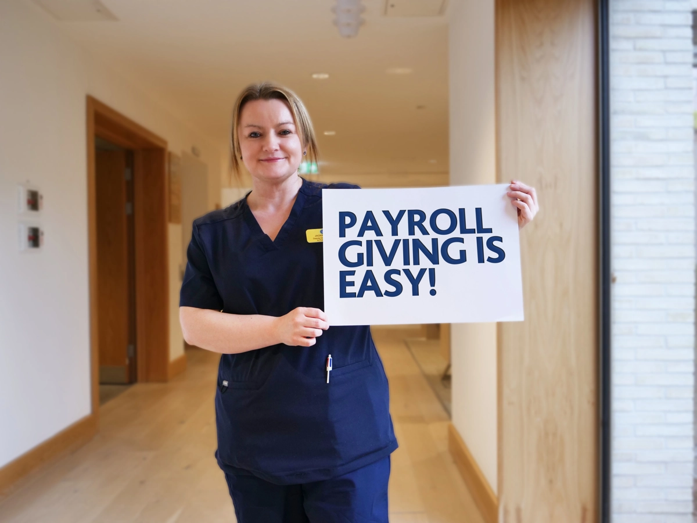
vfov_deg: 41.8
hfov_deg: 54.0
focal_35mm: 34
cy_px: 262
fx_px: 685
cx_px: 348
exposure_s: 1/100
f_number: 3.1
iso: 400
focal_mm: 17
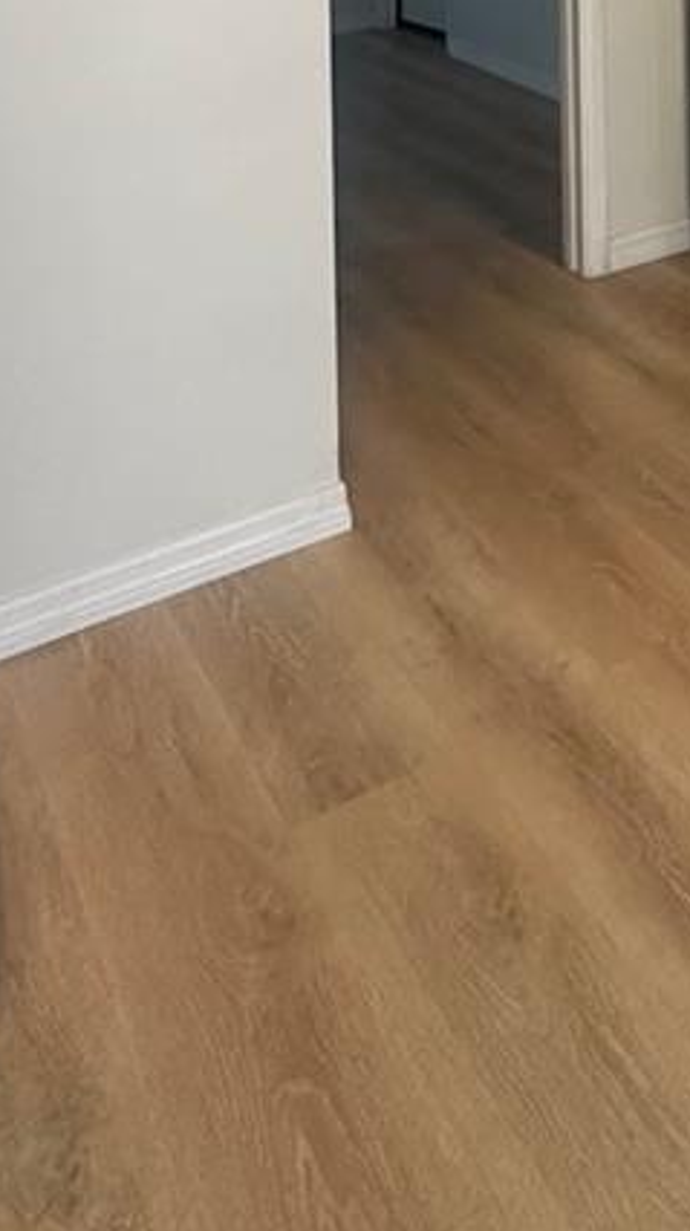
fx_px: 1401
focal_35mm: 43
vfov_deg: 37.1
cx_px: 944
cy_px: -220
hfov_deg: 23.7
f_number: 2.2
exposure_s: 1/120
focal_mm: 2.22
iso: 320
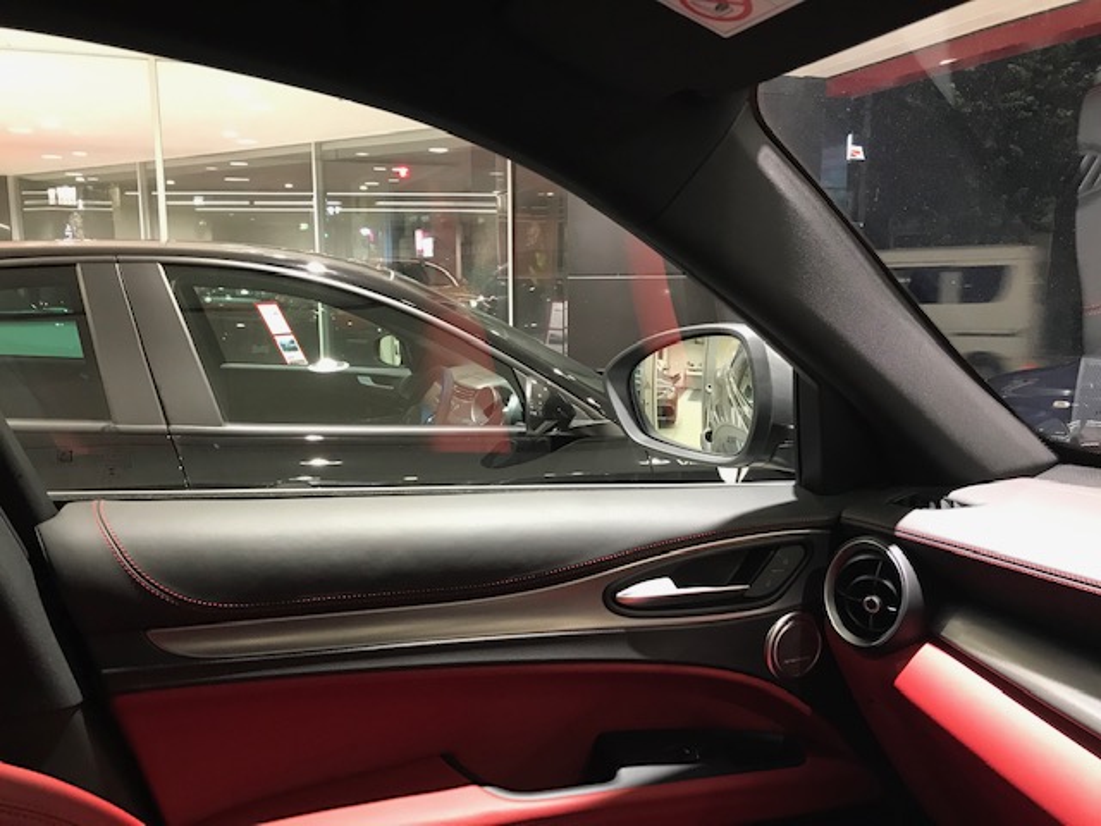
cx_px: 550
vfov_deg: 49.7
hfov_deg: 63.4
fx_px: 891
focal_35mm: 28
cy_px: 413
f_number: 1.8
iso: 80
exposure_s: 1/17
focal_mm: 3.99
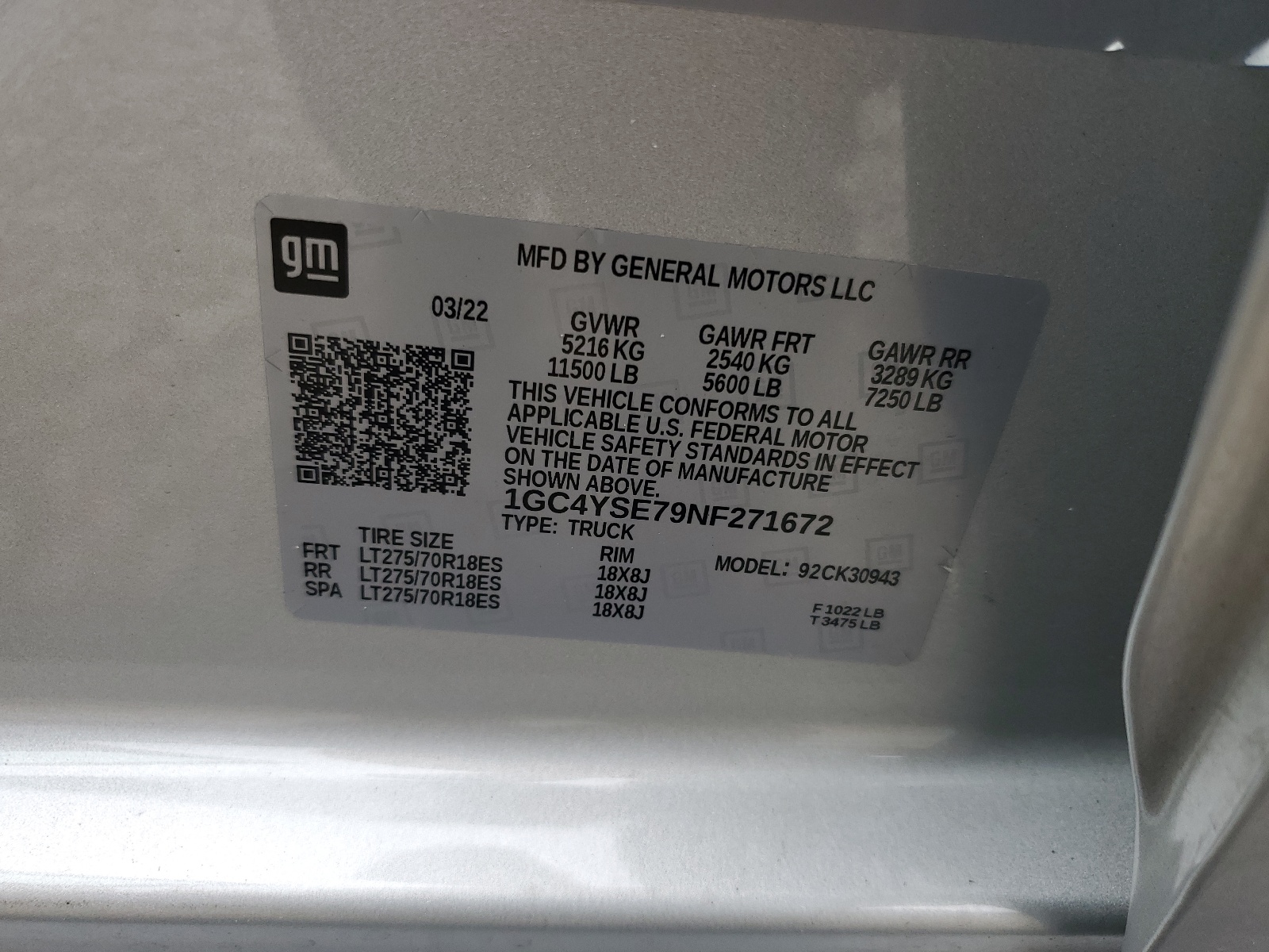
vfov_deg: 53.1
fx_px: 953
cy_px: 476
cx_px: 634
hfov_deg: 67.3
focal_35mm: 26
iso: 50
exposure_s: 1/370
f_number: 1.5
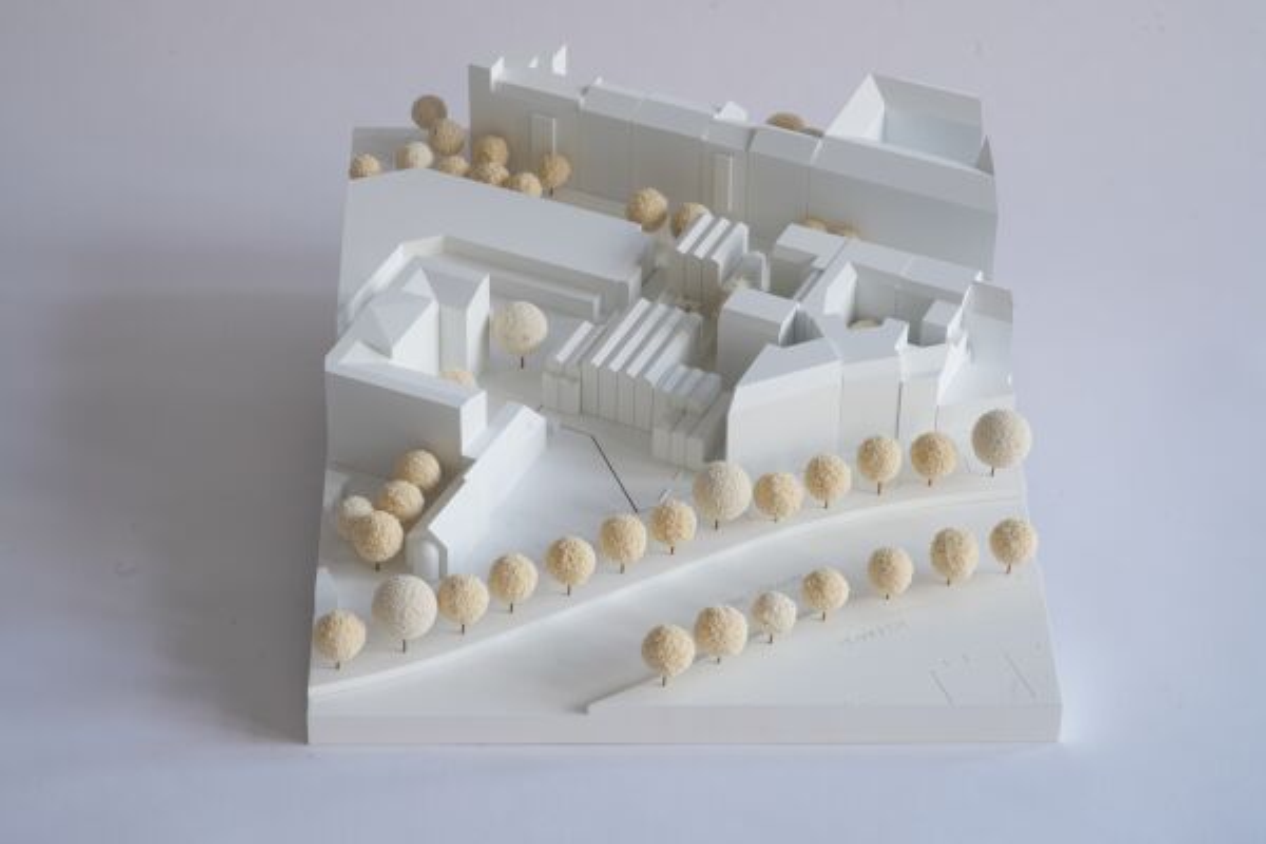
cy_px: 422
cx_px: 633
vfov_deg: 13.8
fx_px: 3481
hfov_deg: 20.6
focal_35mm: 99
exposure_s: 1
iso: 100
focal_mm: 99
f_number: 14
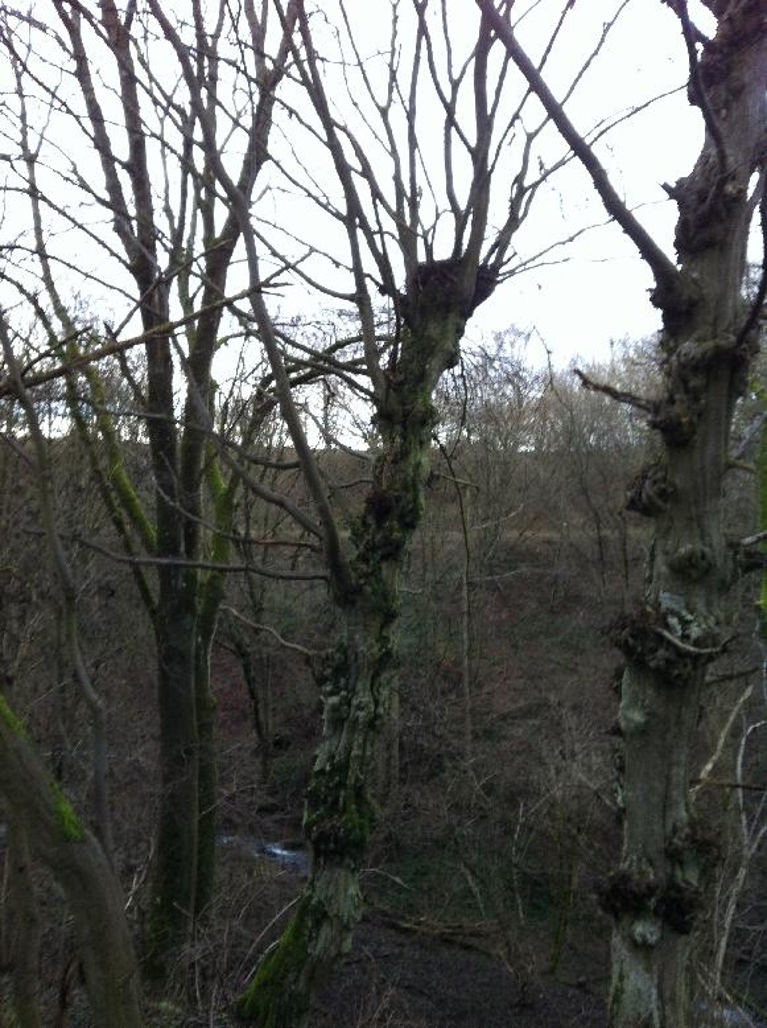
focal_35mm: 35
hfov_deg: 40.6
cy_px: 514
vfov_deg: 52.7
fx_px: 1037
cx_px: 384
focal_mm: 3.85
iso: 100
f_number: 2.8
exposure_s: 1/15
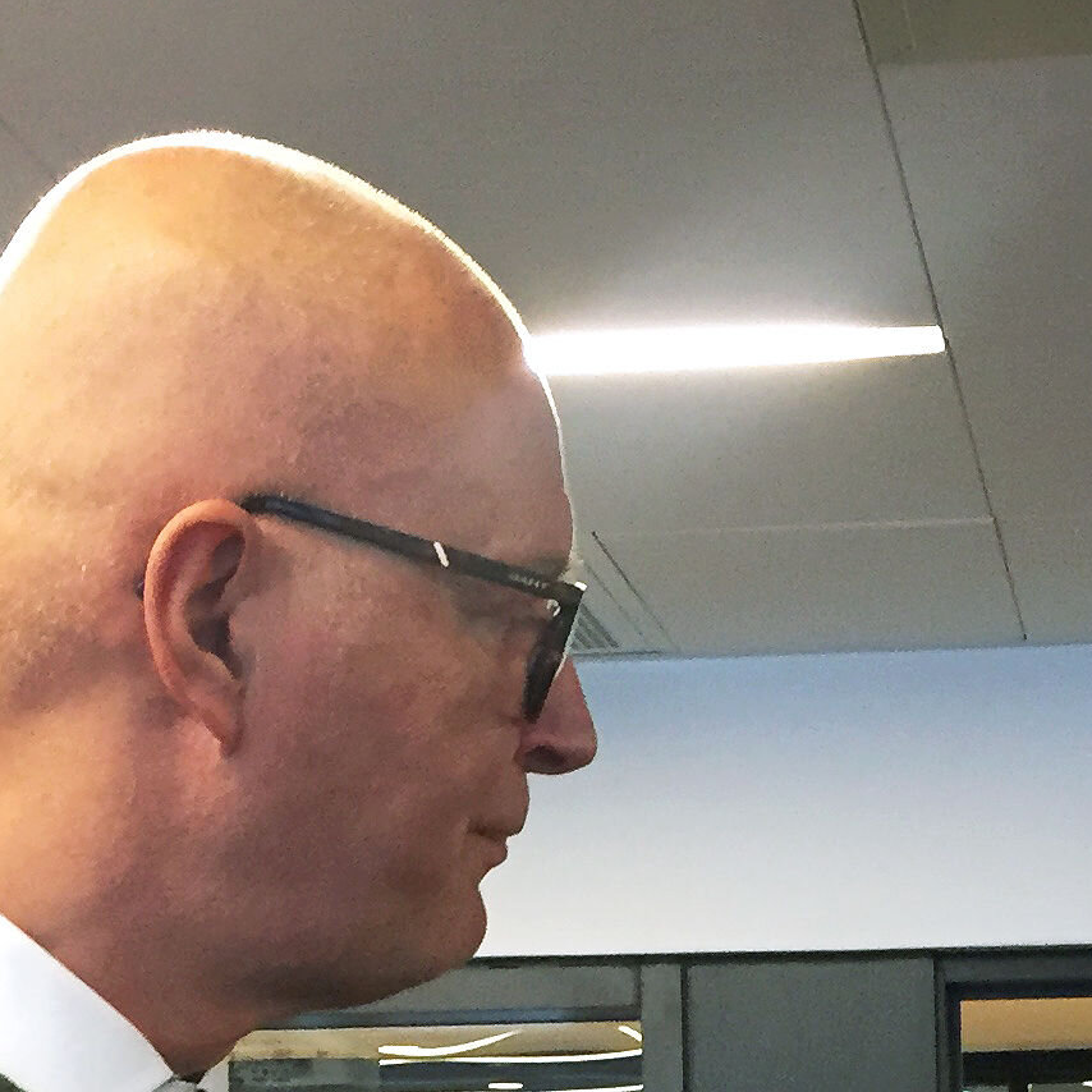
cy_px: 1511
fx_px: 3498
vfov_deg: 16.5
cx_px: 910
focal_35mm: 98
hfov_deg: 17.6
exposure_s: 1/33
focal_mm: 4.15
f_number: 2.2
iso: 250
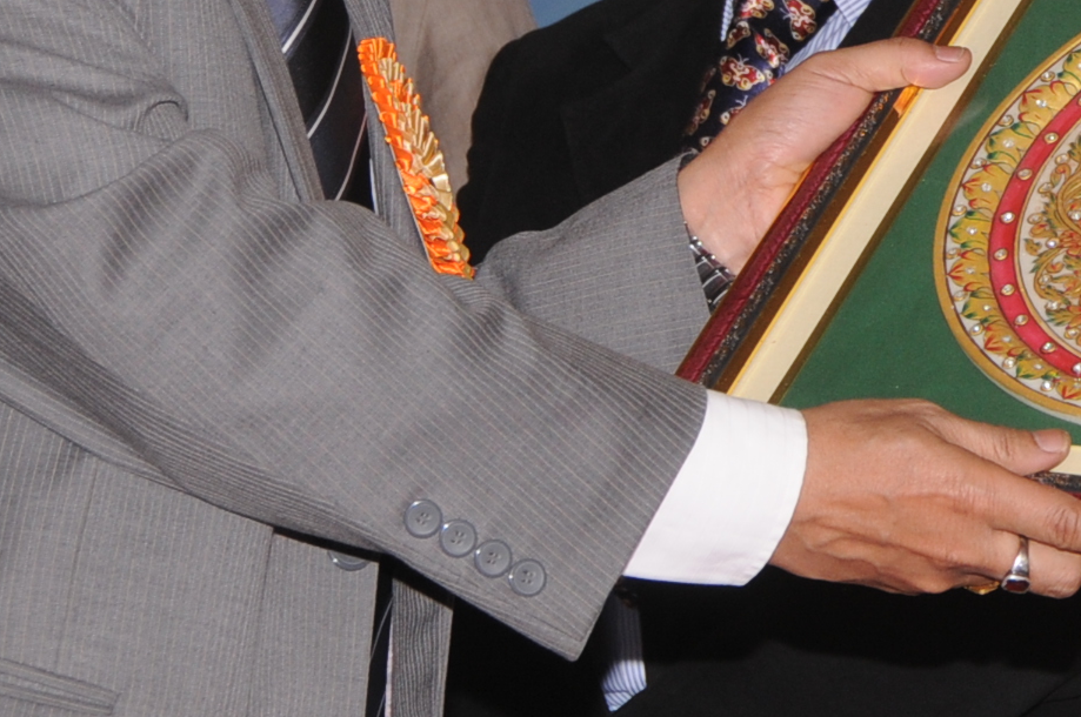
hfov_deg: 7.5
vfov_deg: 5.0
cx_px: 1154
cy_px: -103
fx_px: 8186
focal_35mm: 273
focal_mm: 52
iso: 250
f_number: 5.6
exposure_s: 1/125
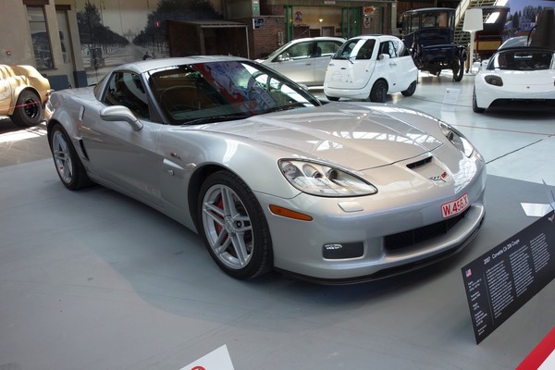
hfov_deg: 60.3
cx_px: 278
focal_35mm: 31
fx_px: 478
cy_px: 185
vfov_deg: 42.3
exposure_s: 1/100
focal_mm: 11.46
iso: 125
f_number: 3.2
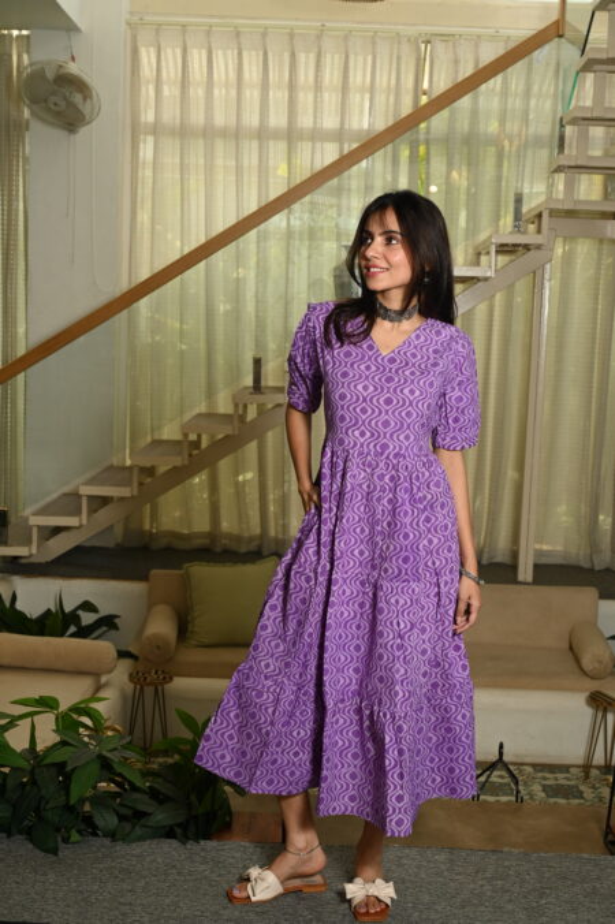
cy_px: 462
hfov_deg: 29.8
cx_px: 308
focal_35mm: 45
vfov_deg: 43.6
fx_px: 1154
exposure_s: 1/160
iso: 640
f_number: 8
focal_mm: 45
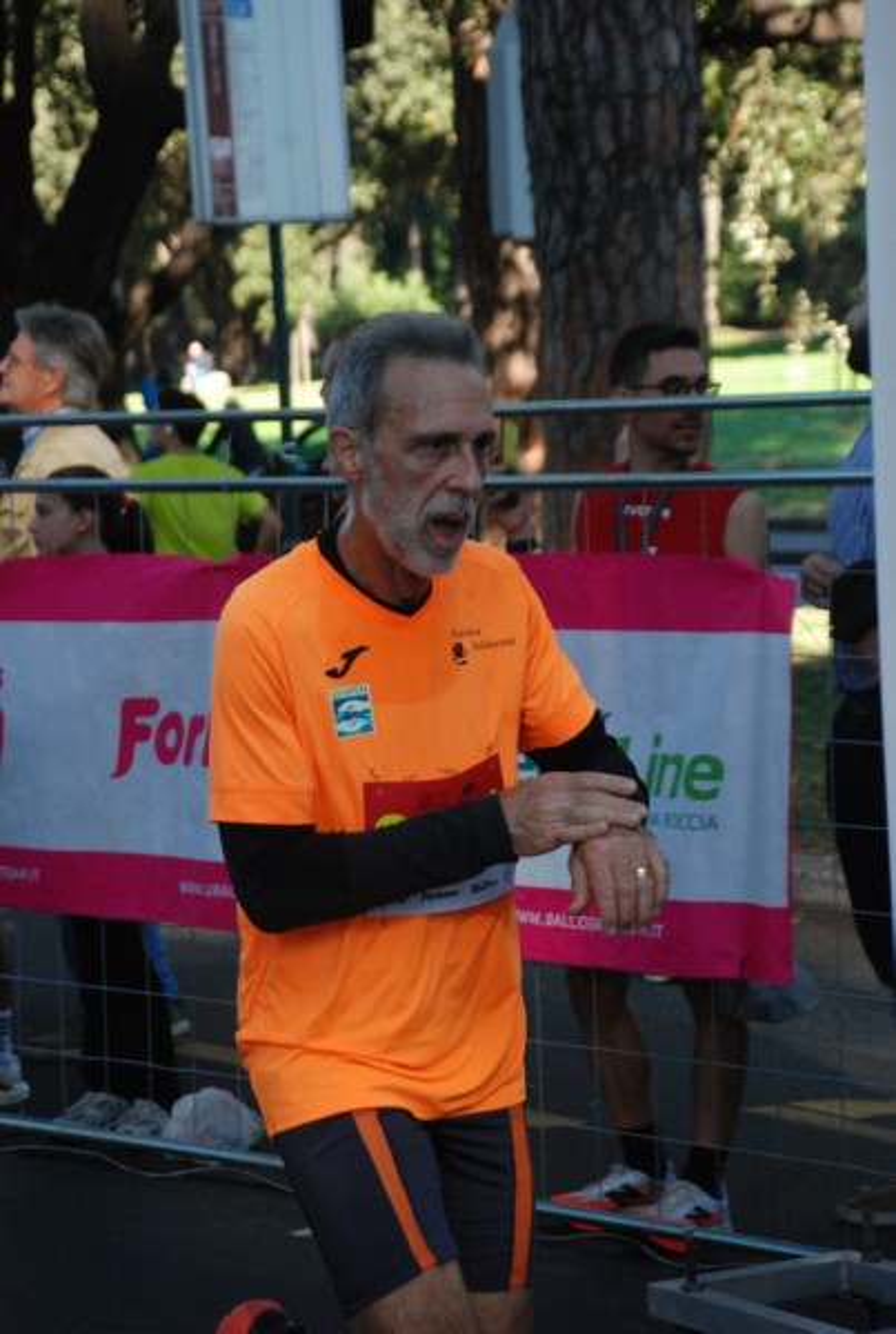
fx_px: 4178
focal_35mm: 112
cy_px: 667
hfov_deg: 12.2
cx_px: 448
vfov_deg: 18.1
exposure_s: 1/500
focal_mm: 75
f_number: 5.6
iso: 1000
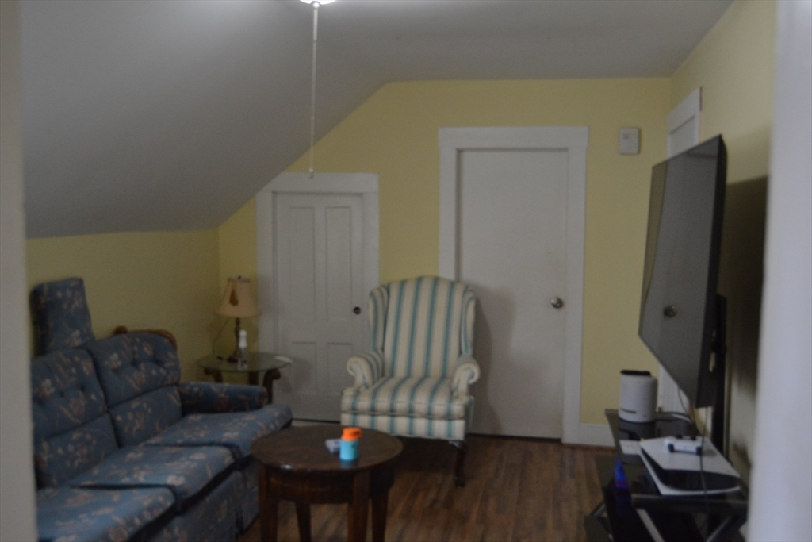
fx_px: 744
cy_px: 271
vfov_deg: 40.0
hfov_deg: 57.2
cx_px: 406
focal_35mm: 33
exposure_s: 1/60
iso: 1100
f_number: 3.5
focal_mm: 22
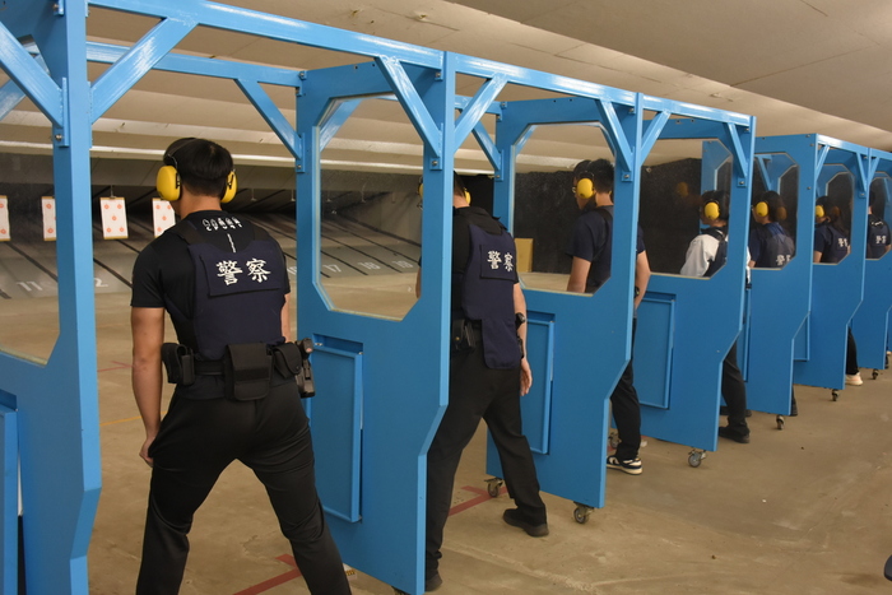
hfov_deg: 55.1
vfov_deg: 38.4
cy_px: 298
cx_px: 446
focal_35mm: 34
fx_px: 855
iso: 1000
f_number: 5.6
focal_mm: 23
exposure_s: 1/60
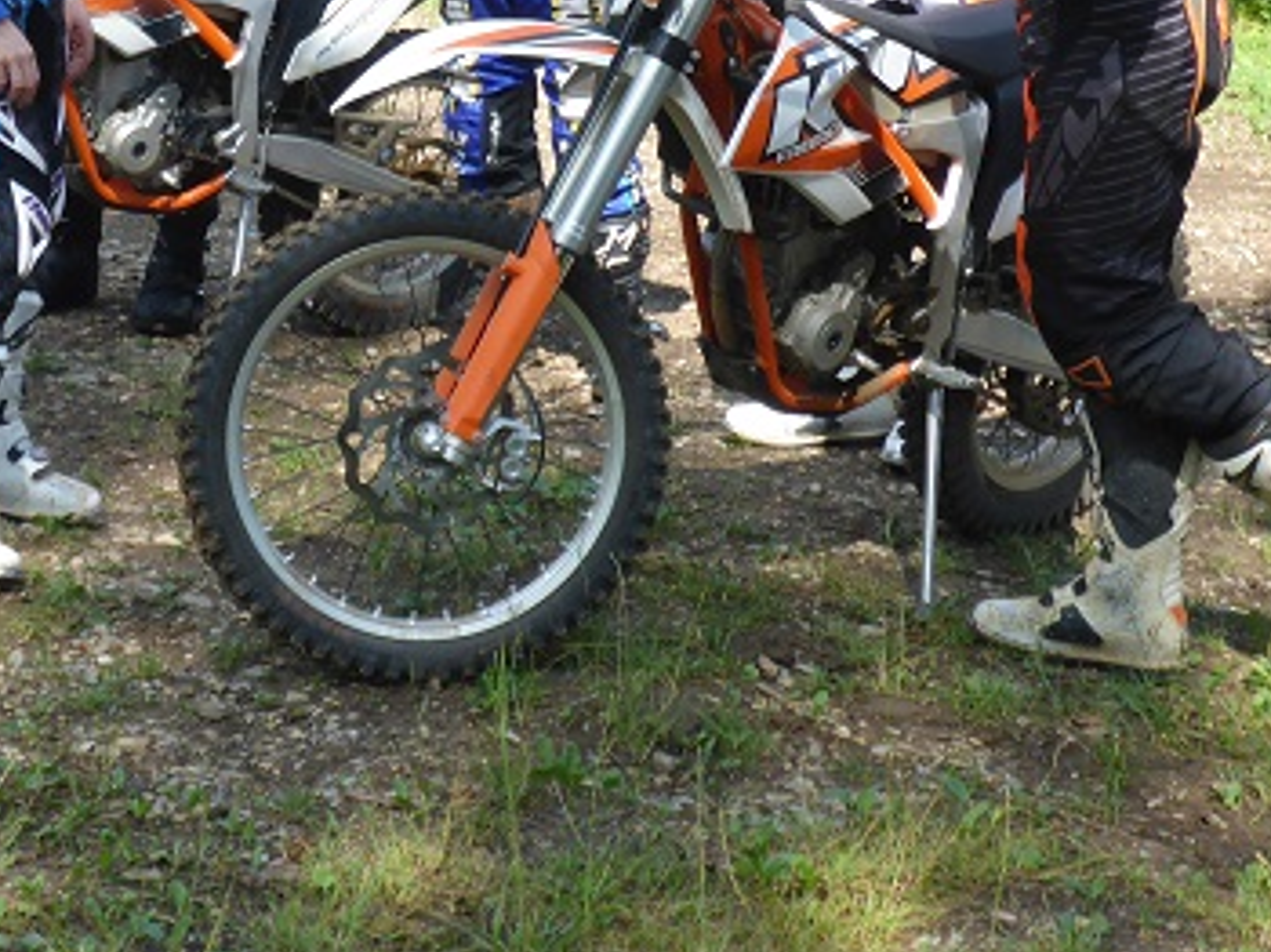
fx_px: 3192
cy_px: 24
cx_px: 523
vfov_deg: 16.6
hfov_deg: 22.5
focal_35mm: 87
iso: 100
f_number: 4.3
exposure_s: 1/200
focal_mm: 7.8
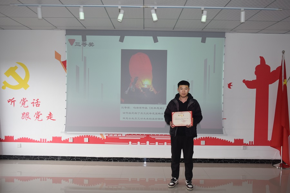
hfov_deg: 61.9
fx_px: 242
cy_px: 96
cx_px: 145
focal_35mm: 30
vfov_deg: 43.6
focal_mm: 20
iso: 320
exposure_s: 1/125
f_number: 5.6
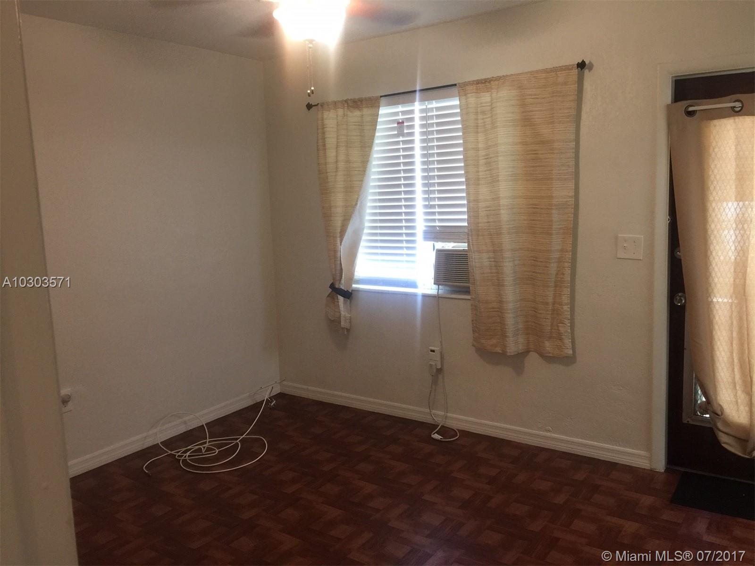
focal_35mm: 29
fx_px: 633
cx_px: 378
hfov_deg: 61.7
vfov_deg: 48.2
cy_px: 283
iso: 100
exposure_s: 1/15
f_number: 2.2
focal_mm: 4.15
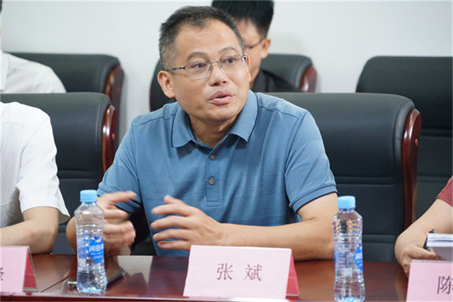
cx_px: 226
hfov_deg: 10.8
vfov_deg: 7.2
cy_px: 151
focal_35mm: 191
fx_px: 2403
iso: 6400
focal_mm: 191
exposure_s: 1/50
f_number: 6.3
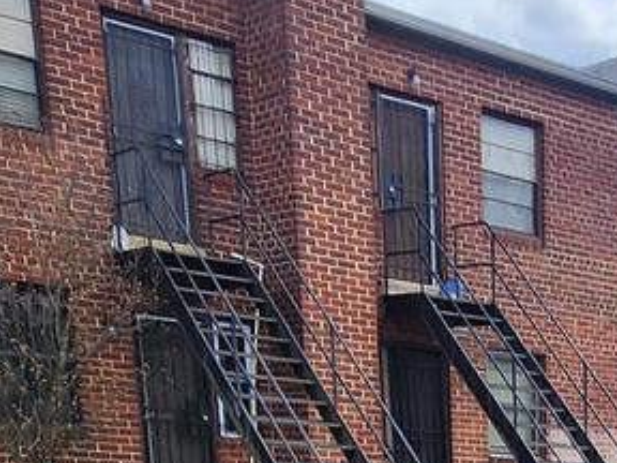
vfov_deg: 17.6
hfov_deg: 25.4
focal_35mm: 65
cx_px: 818
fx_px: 1159
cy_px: 864
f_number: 2.2
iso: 50
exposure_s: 1/580
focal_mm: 2.2
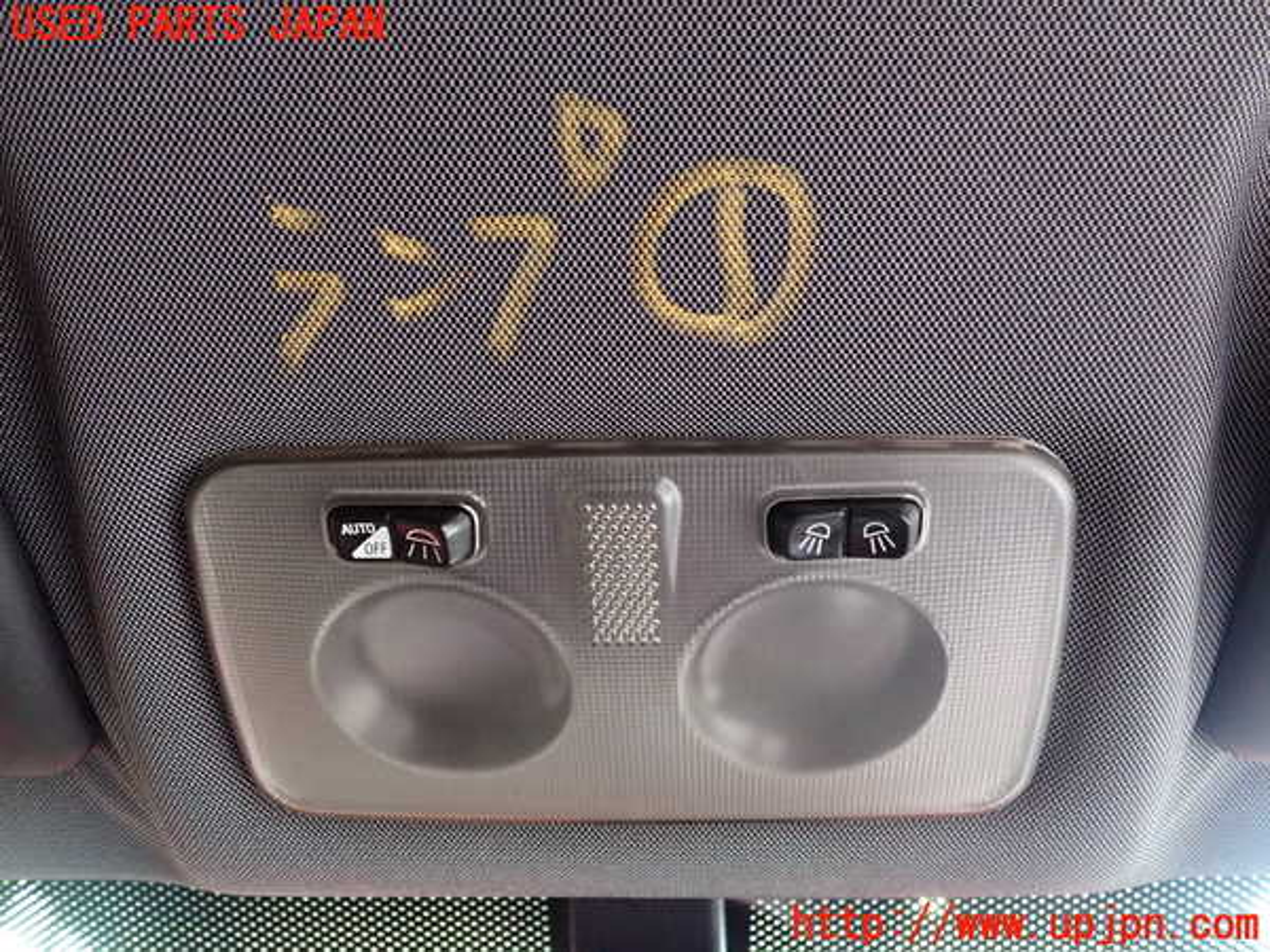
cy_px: 476
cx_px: 635
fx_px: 1101
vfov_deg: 46.8
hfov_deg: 60.0
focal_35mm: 30
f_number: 2.3
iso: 800
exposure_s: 1/30
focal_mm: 5.4
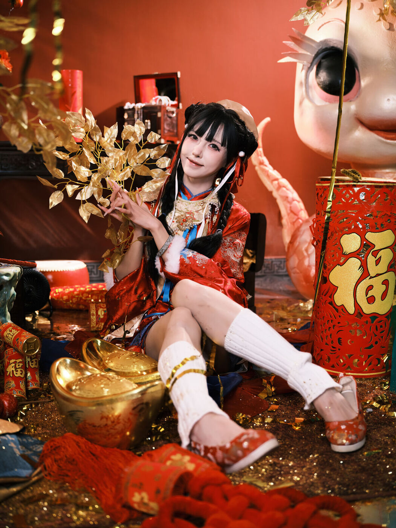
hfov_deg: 33.6
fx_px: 656
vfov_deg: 43.9
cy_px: 264
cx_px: 198
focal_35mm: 43
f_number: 4
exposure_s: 1/125
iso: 800
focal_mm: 54.1
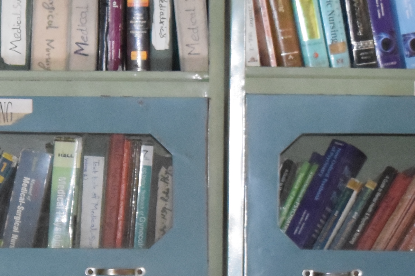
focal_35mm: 360
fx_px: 4150
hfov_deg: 5.7
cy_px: 320
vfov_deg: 3.8
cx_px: 48
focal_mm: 48
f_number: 5.3
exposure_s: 1/60
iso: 3200
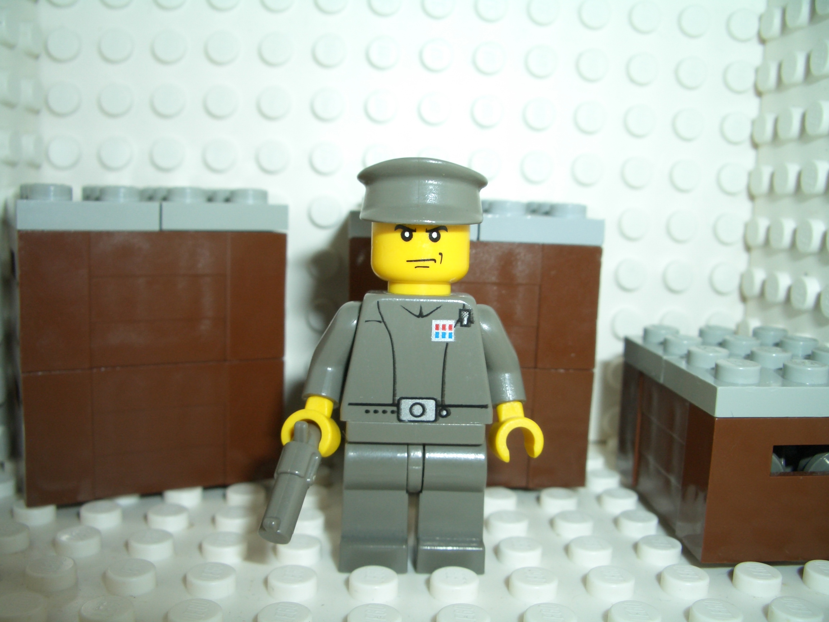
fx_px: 838
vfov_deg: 40.7
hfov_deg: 52.6
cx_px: 414
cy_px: 311
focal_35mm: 35
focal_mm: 5.8
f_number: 4.3
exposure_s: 1/60
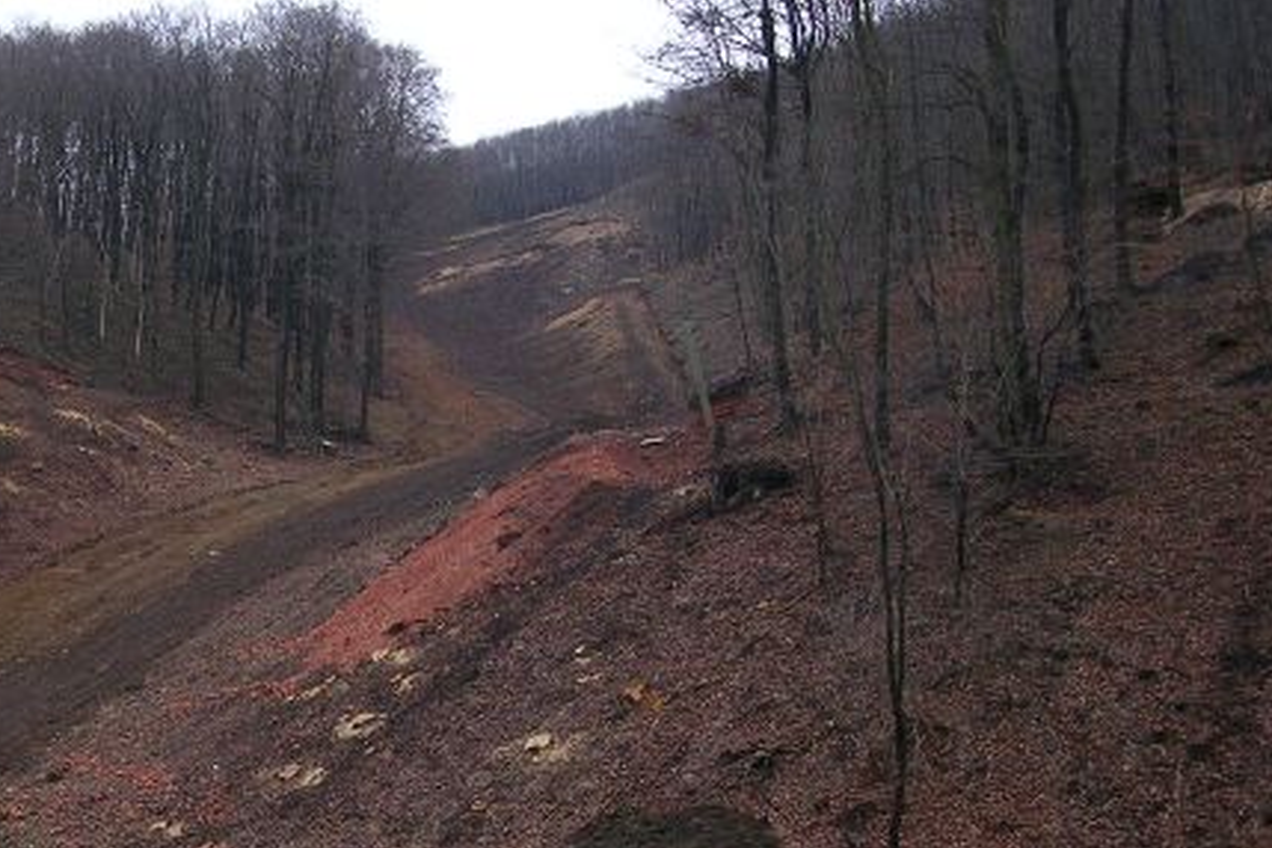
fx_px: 2085
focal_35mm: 59
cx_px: 332
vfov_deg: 22.9
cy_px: 566
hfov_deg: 33.3
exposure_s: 1/60.1
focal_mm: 5.8
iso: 81
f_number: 2.8
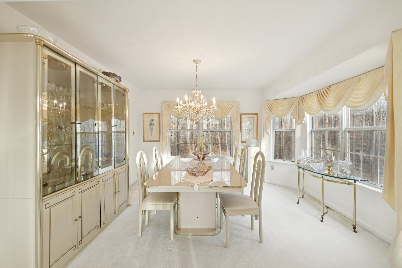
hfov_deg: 96.7
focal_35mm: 16
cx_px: 201
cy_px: 134
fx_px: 179
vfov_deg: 73.7
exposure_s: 1/15
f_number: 8
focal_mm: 16
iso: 140
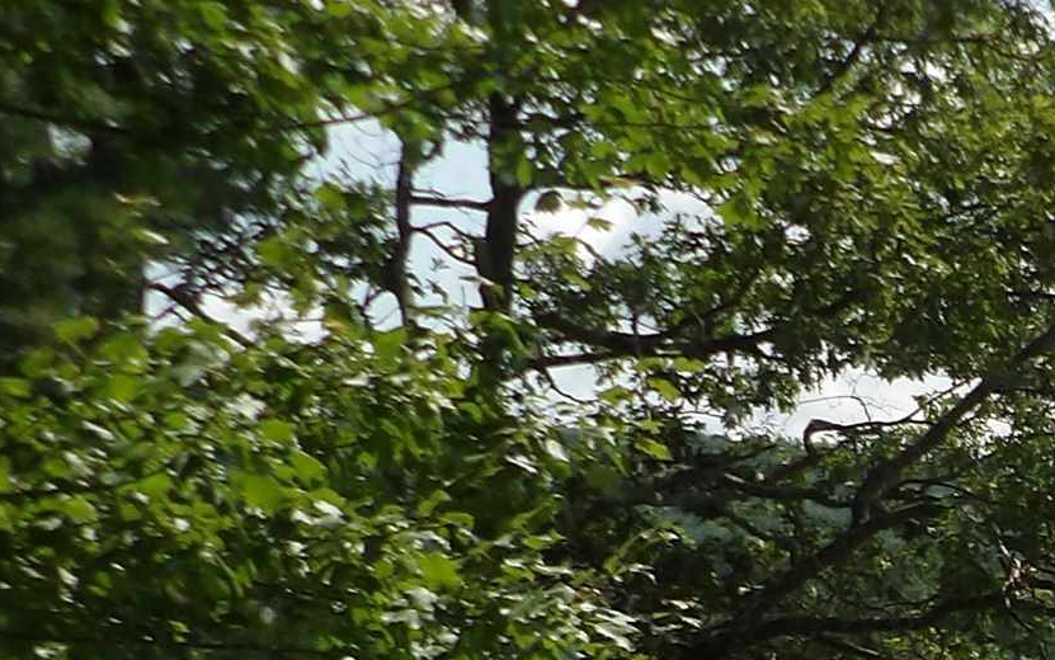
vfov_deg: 12.8
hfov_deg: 19.4
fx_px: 2704
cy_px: 1158
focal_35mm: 94
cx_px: 1558
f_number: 2.8
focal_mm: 4.3
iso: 100
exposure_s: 1/1307
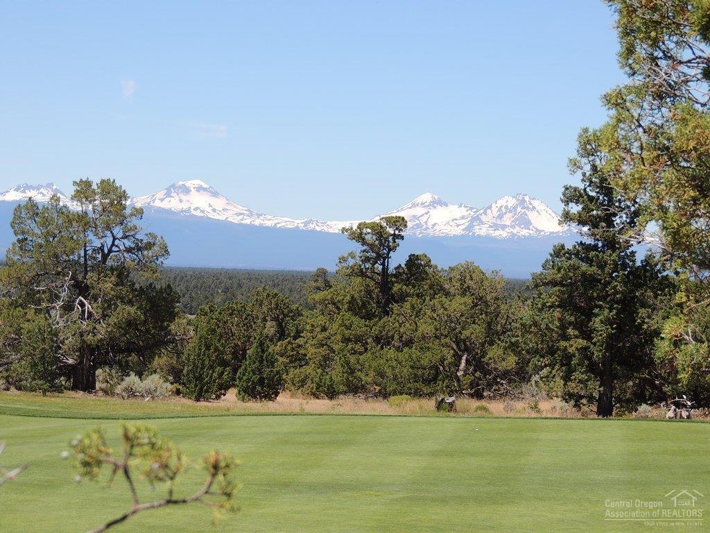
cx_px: 355
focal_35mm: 135
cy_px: 266
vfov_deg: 11.0
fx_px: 2769
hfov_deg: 14.6
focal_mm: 24
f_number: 4.3
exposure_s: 1/640
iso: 100
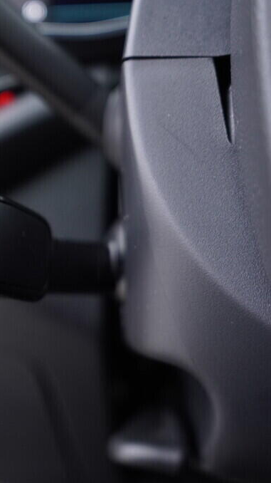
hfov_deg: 19.9
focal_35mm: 57
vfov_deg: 36.6
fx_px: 729
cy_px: 243
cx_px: -48
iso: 400
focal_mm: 24
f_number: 2.8
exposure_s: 1/40
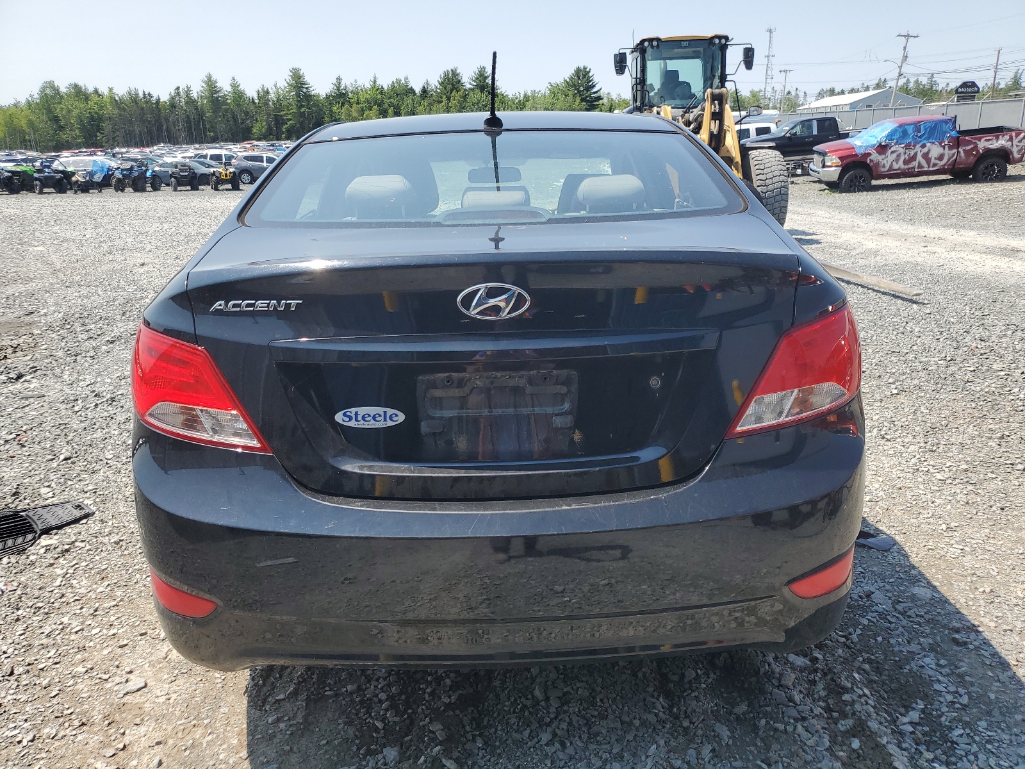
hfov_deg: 67.3
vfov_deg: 53.1
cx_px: 512
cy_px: 384
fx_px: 770
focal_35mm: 26
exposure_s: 1/2000
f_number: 1.5
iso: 50
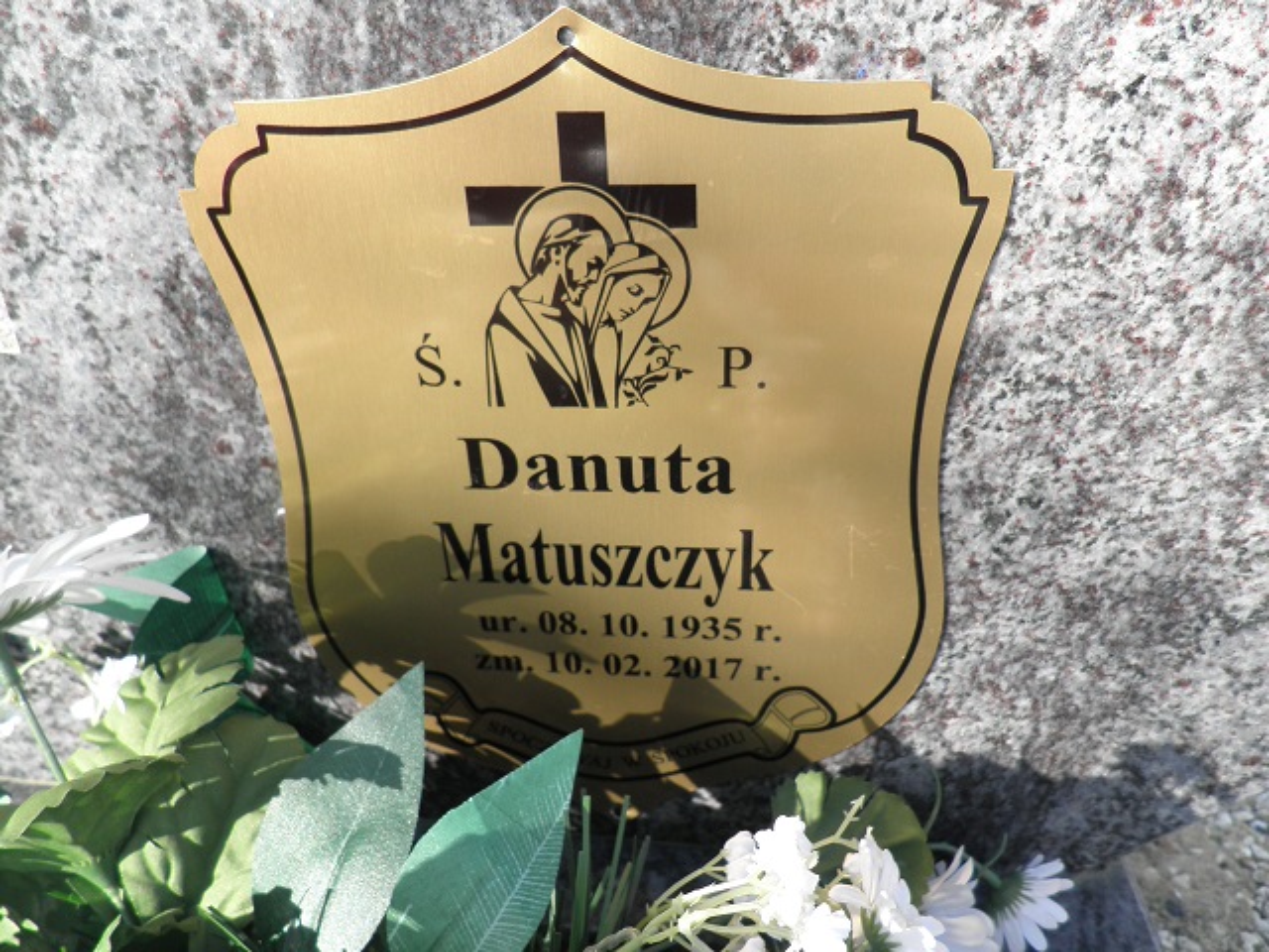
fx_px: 880
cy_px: 476
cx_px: 634
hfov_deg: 71.6
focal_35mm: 24
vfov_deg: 56.8
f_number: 3.3
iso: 64
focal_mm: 4.3
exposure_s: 1/200
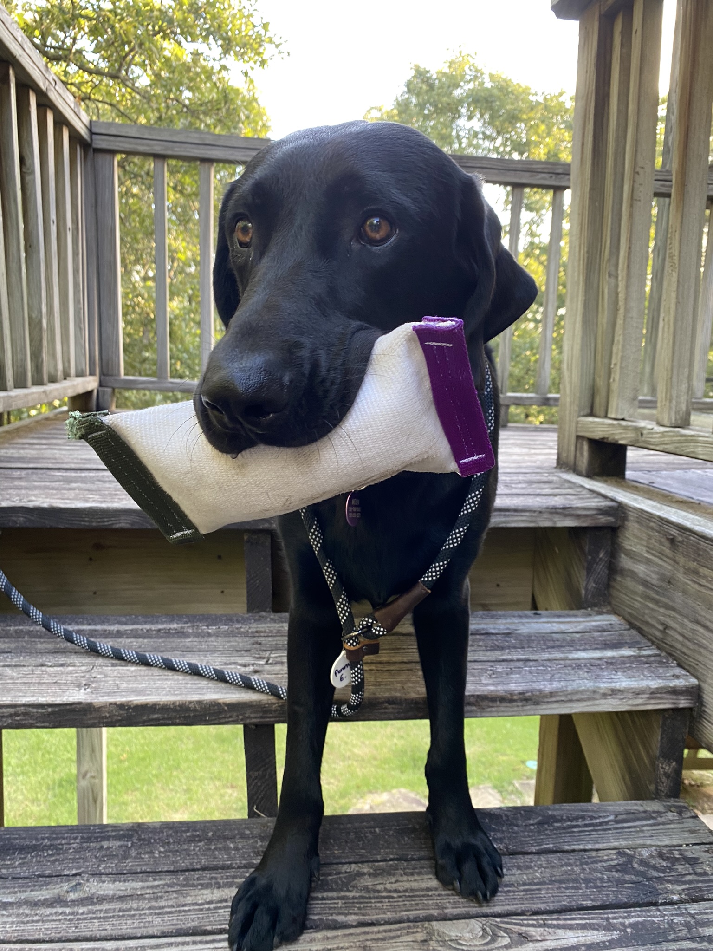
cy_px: 476
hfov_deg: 53.1
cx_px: 356
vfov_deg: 67.3
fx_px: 714
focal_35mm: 26
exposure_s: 1/69
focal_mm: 4.25
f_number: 1.8
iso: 125
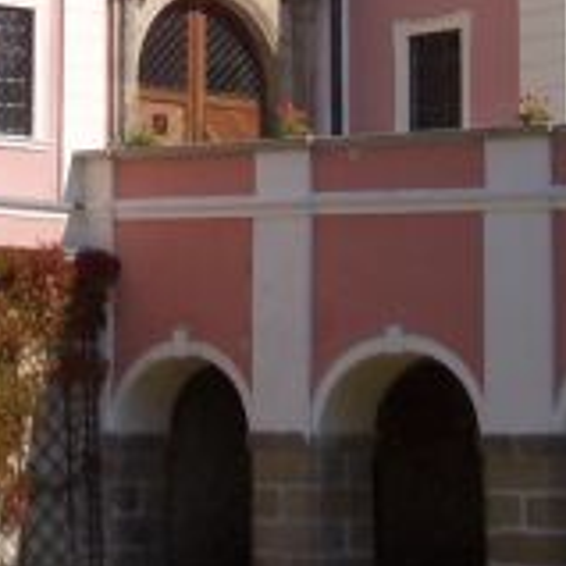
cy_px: -395
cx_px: 178
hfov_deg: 11.2
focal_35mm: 156
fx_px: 2886
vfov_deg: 10.6
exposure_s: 1/500
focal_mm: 5.8
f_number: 4.3
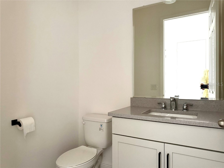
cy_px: 84
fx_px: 155
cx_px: 112
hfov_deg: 71.6
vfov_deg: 56.8
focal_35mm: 24
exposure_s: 1/60
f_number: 1.78
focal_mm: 6.76
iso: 640
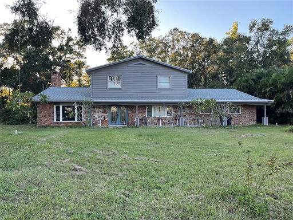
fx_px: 220
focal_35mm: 26
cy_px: 110
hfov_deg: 67.3
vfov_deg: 53.1
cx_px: 146
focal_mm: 5.1
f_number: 1.6
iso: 50
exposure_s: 1/232
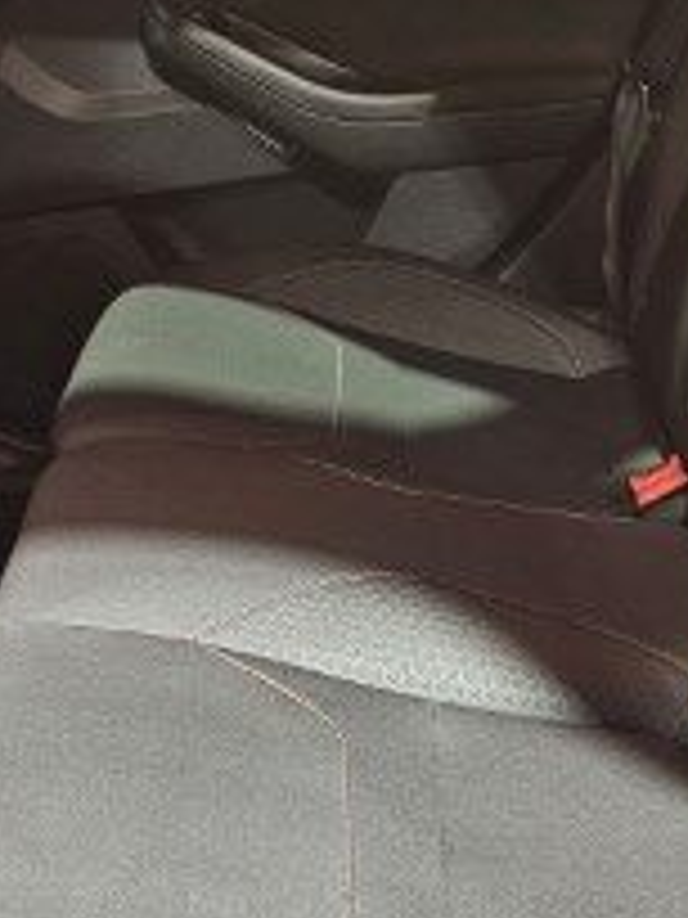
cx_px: 603
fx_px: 1908
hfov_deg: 20.1
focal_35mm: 72
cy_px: 490
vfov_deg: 27.0
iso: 640
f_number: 1.7
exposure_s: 1/33
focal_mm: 6.3
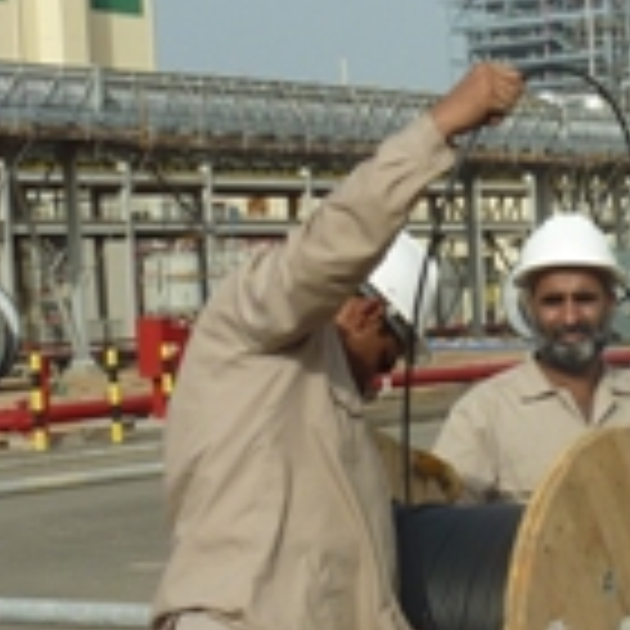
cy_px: 414
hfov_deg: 14.5
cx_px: 598
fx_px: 2450
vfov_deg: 14.6
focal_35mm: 119
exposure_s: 1/500
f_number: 5.6
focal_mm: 6.9
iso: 80
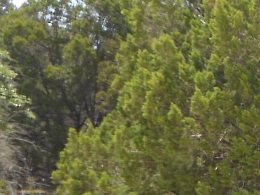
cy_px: 205
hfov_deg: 12.2
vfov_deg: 10.1
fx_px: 1096
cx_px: 498
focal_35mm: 146
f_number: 3.9
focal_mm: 6.7
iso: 80
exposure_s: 1/250
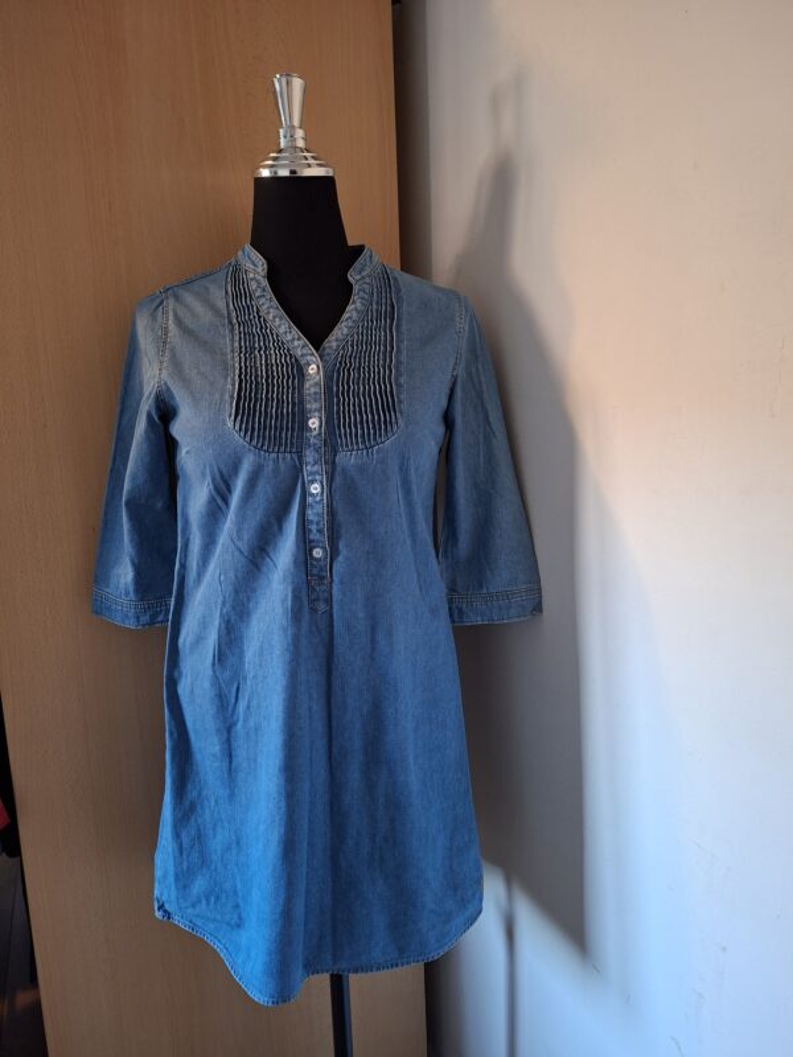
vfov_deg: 73.9
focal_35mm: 23
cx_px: 396
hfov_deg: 58.9
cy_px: 528
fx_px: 703
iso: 250
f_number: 1.8
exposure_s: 1/30
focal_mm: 5.54
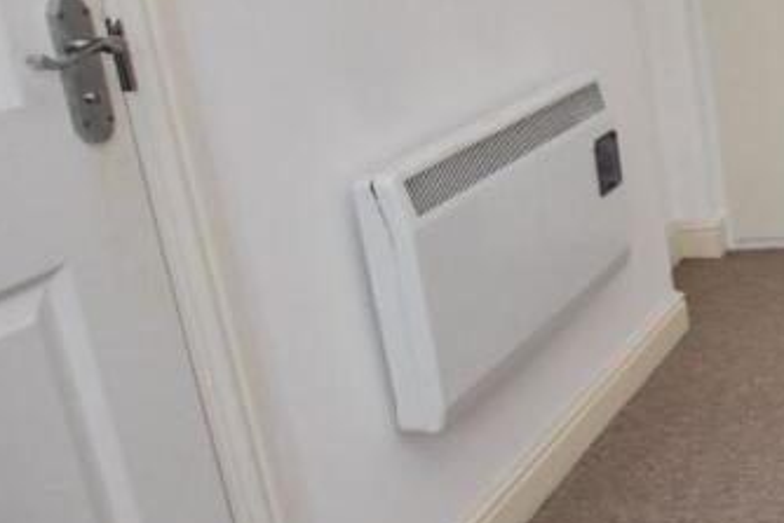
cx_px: 1190
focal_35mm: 46
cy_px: 43
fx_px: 1002
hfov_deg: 27.8
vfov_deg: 28.1
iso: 1250
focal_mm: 10
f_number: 4
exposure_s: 1/125
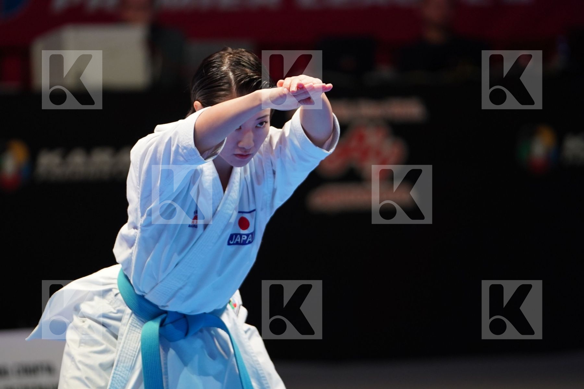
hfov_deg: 7.2
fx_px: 4639
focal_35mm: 286
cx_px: 292
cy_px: 194
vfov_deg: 4.8
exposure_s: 1/500
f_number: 2.8
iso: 1250
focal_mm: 191
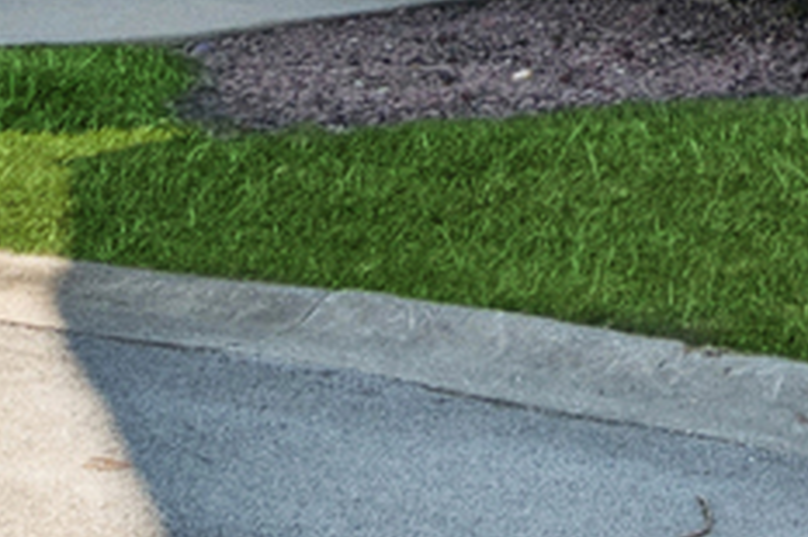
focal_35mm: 132
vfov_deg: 8.9
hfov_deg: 14.5
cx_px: 1196
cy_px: -939
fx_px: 2960
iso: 250
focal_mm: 13
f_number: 9
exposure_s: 1/200
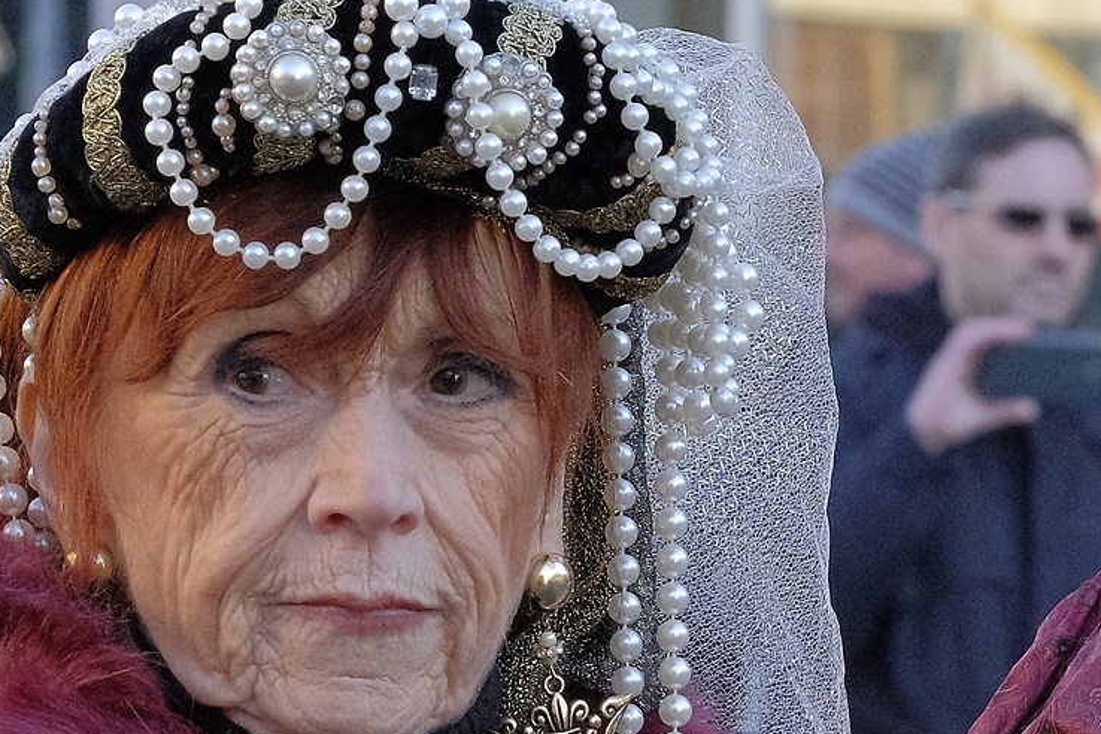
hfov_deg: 4.3
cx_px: 1116
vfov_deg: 2.9
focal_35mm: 478
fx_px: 14618
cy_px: 504
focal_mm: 98.2
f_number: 10
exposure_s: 1/250
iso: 3200
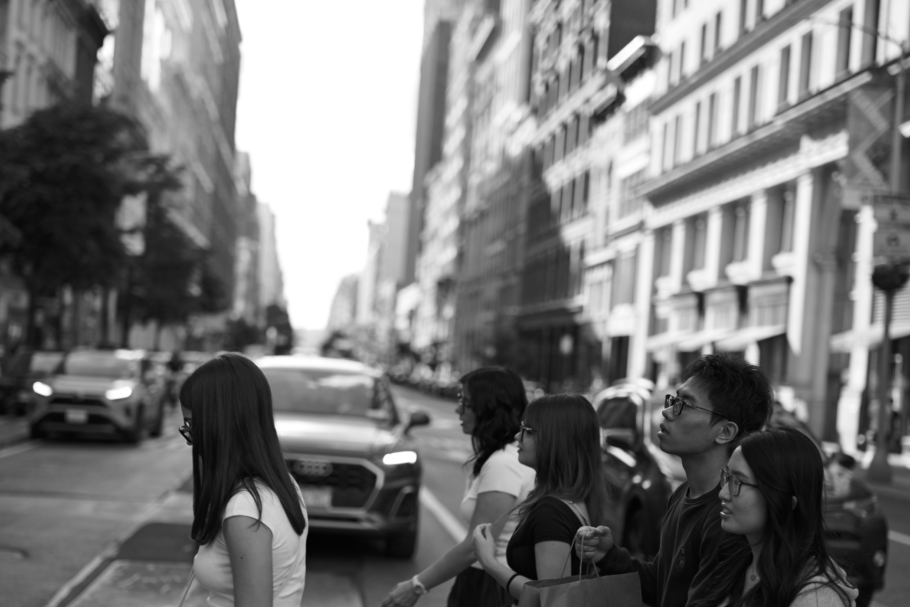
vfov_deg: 22.2
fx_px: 1542
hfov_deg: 32.9
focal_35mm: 61
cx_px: 443
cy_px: 364
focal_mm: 50
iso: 100
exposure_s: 1/1000
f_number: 1.8
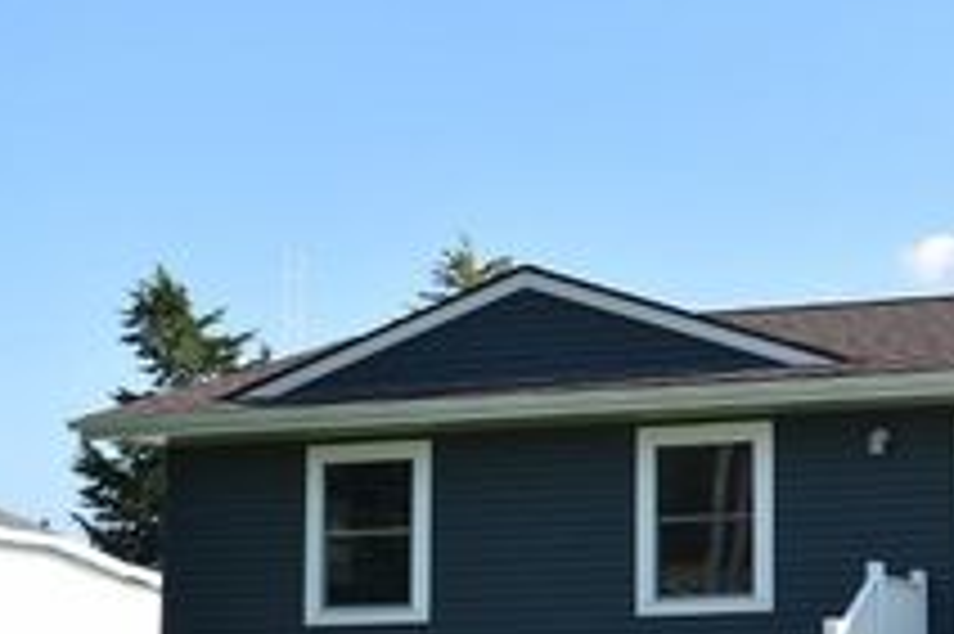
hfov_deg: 22.3
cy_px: 488
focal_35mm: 85
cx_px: 1102
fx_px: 2251
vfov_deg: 16.0
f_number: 8
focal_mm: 24
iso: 125
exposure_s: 1/250
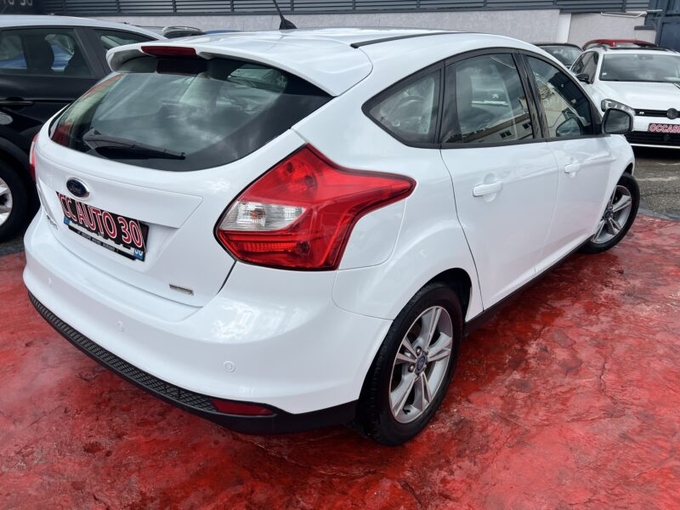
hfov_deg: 67.3
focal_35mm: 26
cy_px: 255
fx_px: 511
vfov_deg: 53.1
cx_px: 340
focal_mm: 5.7
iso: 50
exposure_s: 1/2571
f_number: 1.5
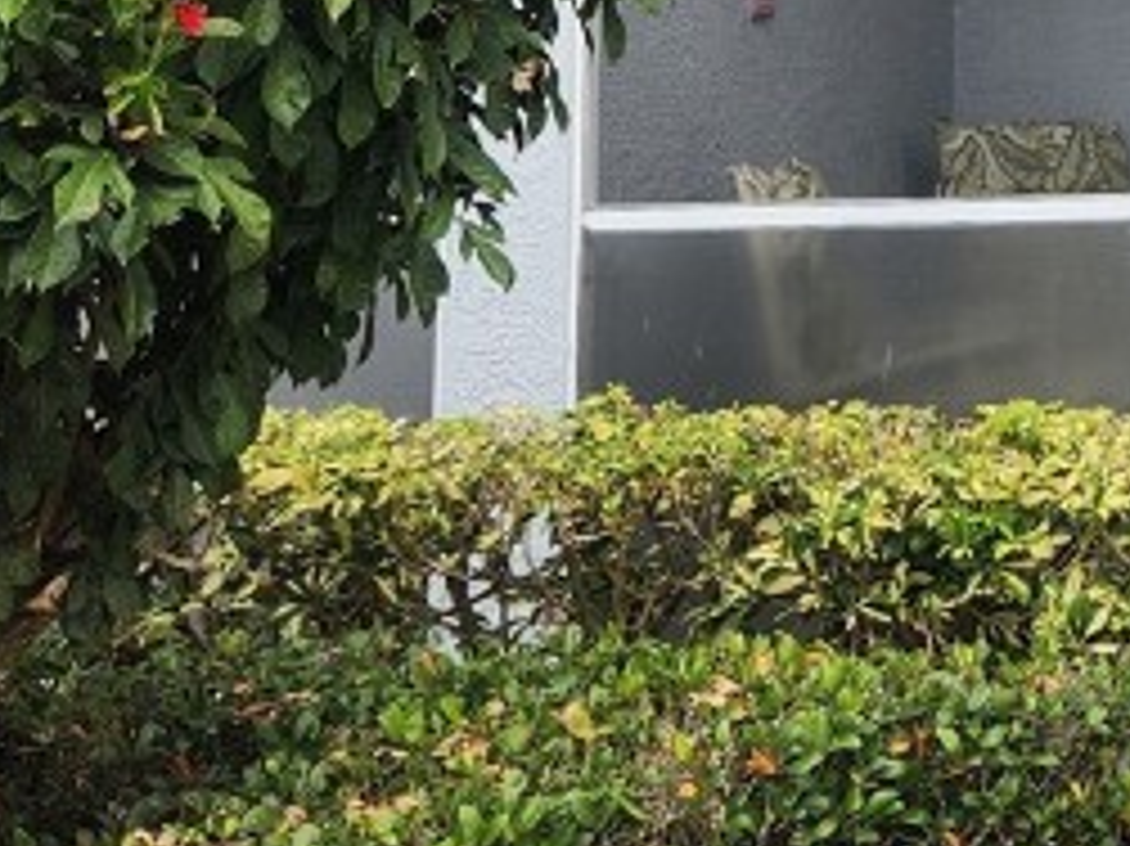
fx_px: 3067
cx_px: 1891
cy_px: -270
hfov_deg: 17.7
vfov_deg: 15.0
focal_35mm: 94
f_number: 1.8
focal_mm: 5.4
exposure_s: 1/289
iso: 20
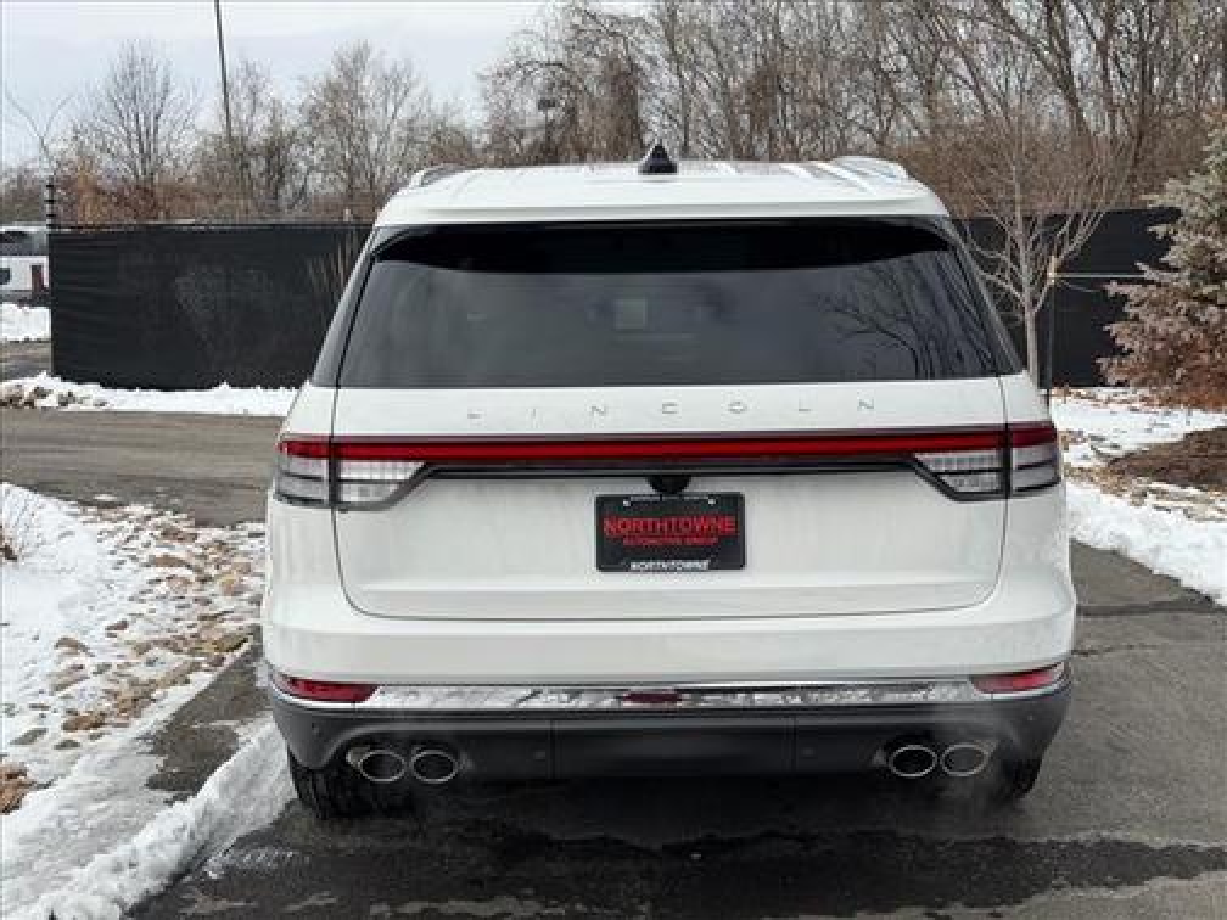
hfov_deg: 39.7
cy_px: 460
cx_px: 614
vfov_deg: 30.3
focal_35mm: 48
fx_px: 1701
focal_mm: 6.76
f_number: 1.78
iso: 64
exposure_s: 1/3378
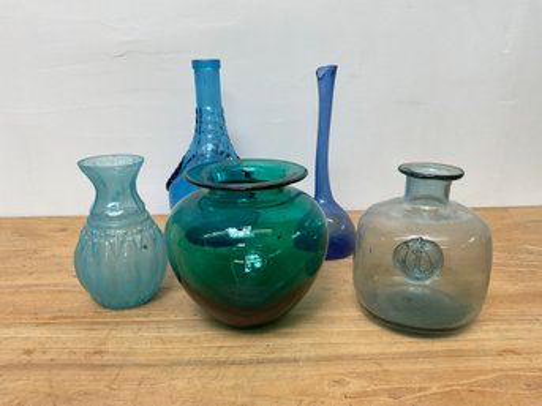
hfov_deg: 61.7
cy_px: 203
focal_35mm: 29
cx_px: 271
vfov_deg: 48.2
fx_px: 454
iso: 50
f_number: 1.8
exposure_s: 1/122
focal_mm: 3
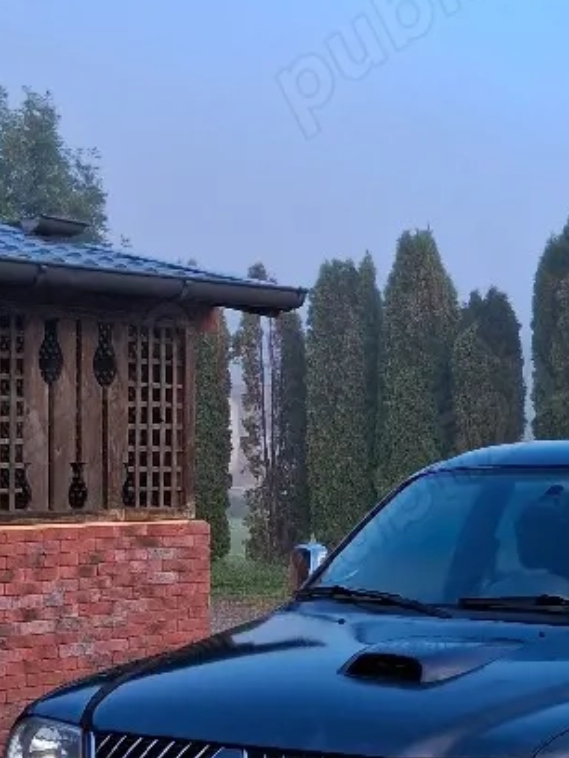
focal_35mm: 85
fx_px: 1863
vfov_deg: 22.9
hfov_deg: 16.9
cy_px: 521
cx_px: 597
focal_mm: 3.98
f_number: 1.8
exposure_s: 1/141
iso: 25
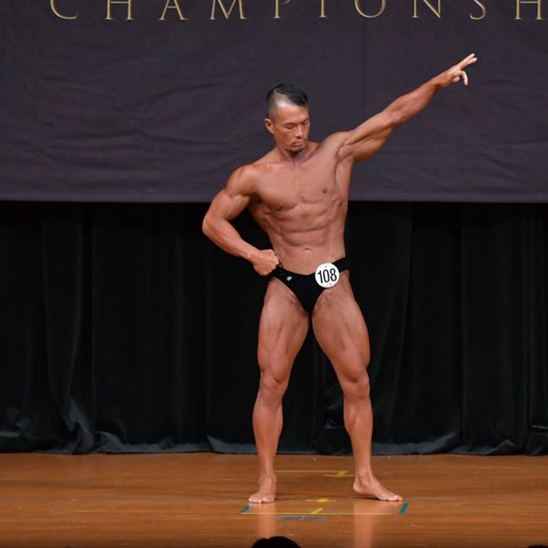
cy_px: 274
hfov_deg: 5.1
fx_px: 6197
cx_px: 325
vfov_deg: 5.1
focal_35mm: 346
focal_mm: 180
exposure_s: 1/400
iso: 4000
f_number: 5.6
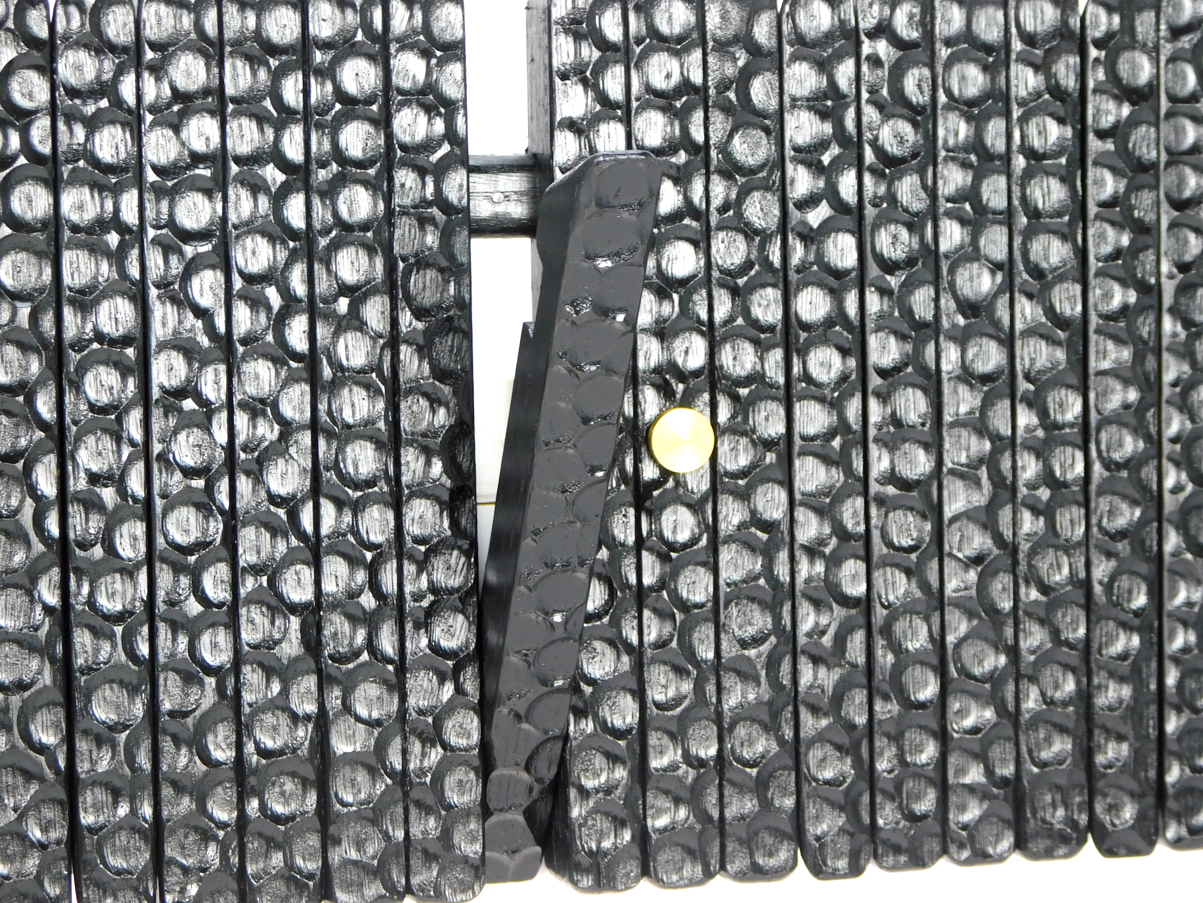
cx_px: 602
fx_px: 3441
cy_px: 452
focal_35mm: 99
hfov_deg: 19.8
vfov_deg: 14.9
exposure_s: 1/30
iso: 125
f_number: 4.6
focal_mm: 17.6
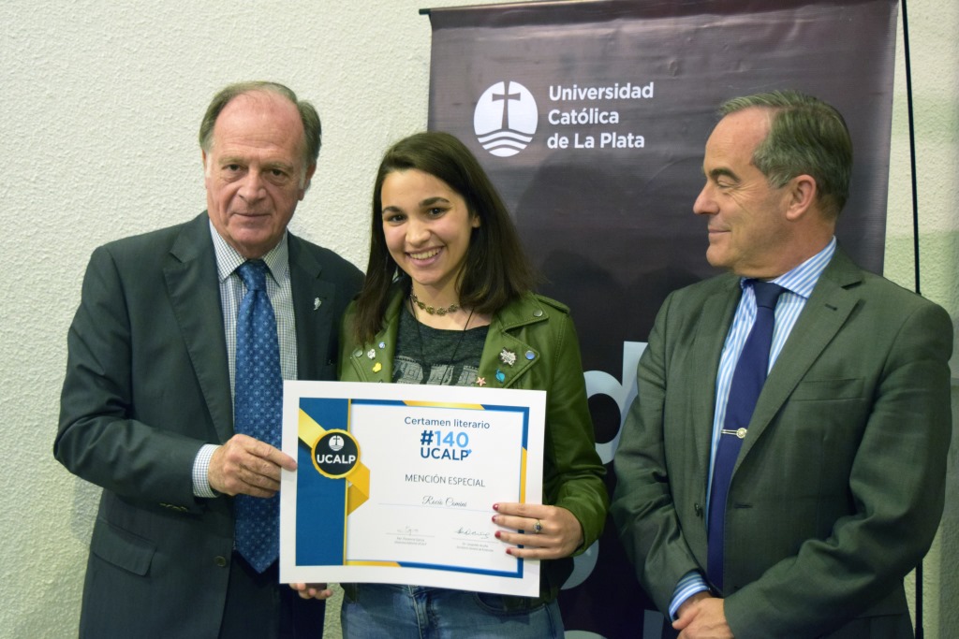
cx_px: 480
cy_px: 320
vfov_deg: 23.8
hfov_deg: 35.0
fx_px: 1519
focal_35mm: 57
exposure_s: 1/60
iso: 1400
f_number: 4.8
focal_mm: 38
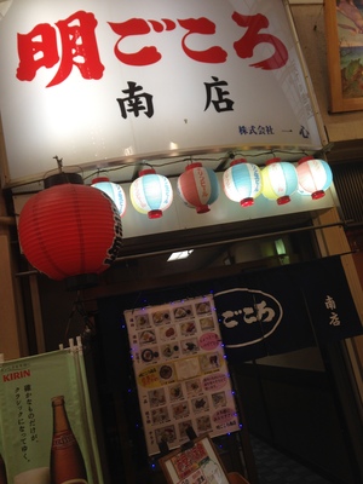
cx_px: 182
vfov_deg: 55.4
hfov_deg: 42.9
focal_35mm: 33
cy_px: 242
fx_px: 461
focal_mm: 4.12
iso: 50
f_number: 2.4
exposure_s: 1/60
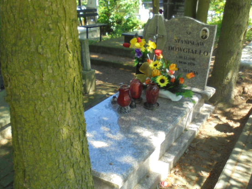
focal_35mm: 34
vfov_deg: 41.7
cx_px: 116
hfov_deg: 53.9
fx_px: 247
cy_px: 89
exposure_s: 1/100
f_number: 3.7
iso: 100
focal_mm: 5.3
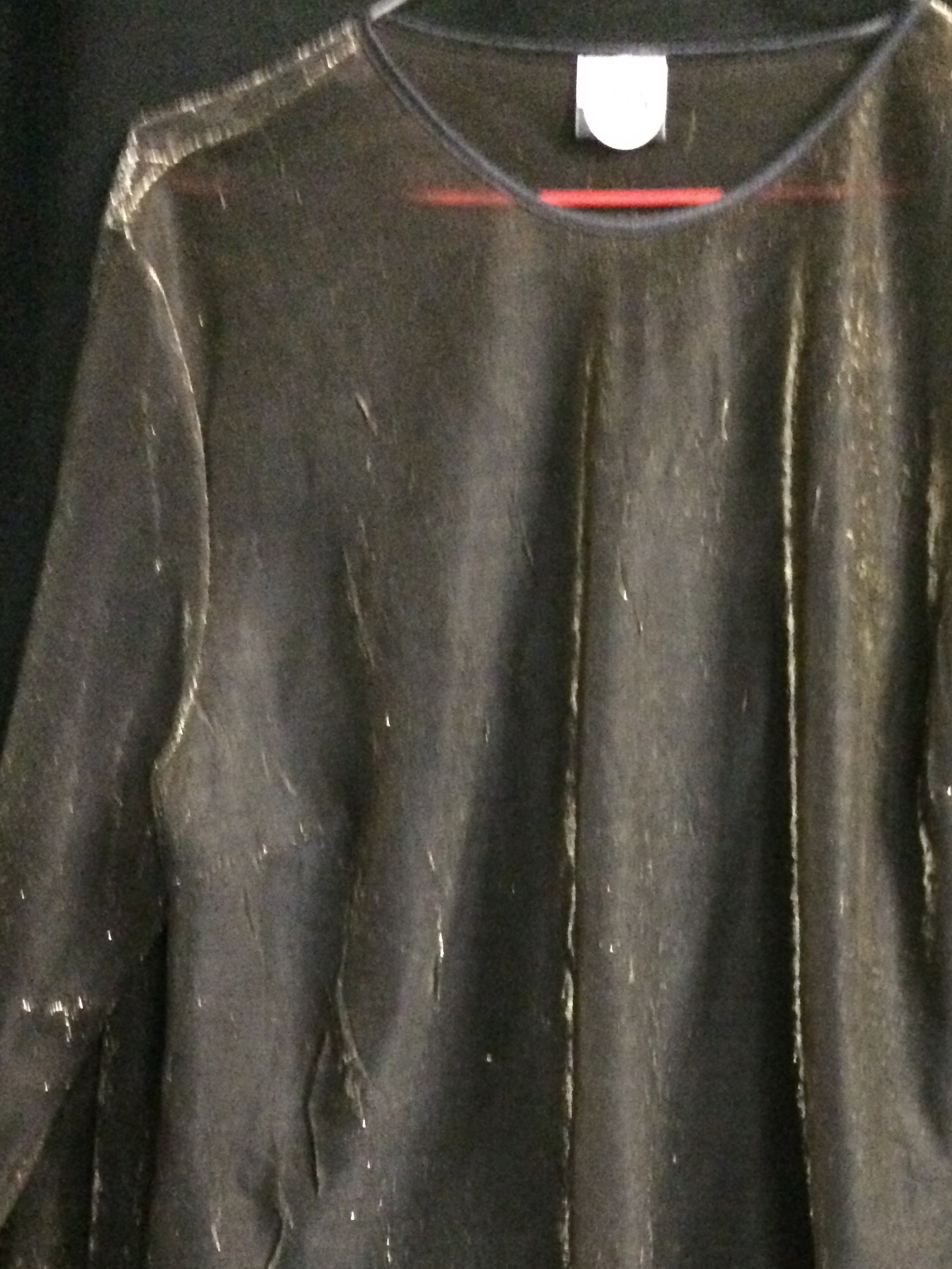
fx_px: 1724
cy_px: 905
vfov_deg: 39.6
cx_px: 617
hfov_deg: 30.7
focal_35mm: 47
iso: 2000
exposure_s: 1/17
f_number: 2.2
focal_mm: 4.15
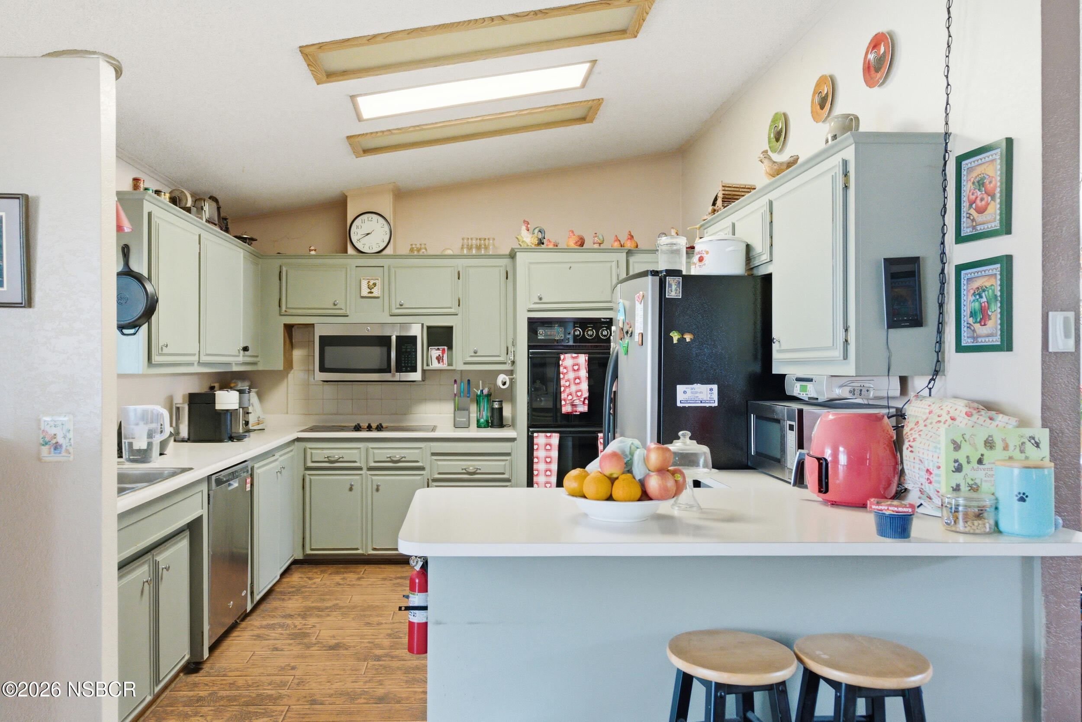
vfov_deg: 53.2
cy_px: 361
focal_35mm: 24
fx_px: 722
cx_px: 541
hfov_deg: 73.7
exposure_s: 1/800
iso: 6400
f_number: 3.5
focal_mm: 24
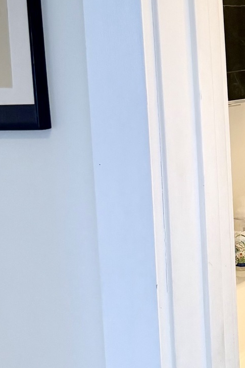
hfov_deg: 15.2
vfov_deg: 25.4
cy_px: 93
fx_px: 807
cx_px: 425
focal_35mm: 79
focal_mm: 6.76
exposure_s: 1/120
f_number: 1.78
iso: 200
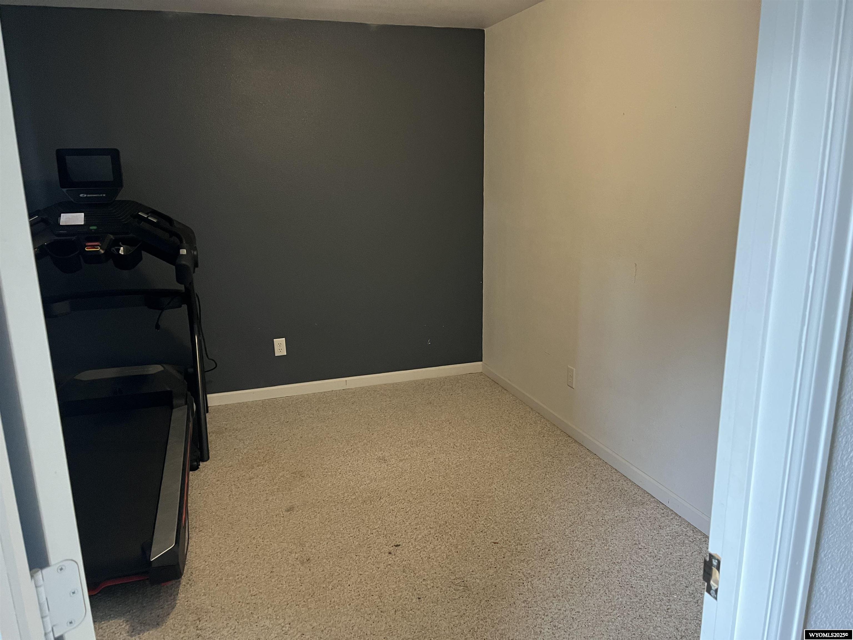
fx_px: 641
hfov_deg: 67.3
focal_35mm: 26
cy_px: 320
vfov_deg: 53.1
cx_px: 426
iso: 400
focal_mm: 5.1
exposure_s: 1/60
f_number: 1.6
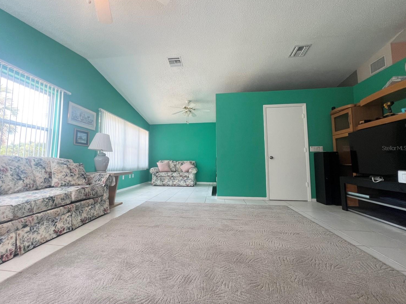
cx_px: 189
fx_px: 164
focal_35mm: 14
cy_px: 148
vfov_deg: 85.6
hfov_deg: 101.9
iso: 100
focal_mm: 1.57
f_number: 1.8
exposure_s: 1/120
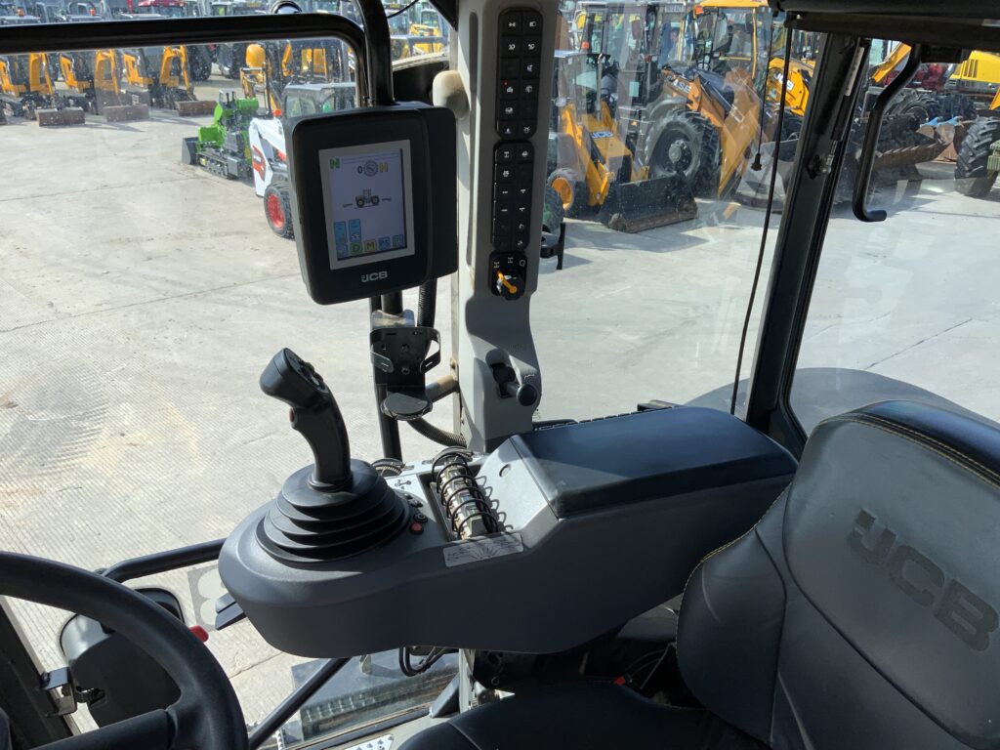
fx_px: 838
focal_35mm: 29
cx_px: 500
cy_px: 375
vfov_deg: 48.2
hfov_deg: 61.7
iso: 16
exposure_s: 1/545
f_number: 1.8
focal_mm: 3
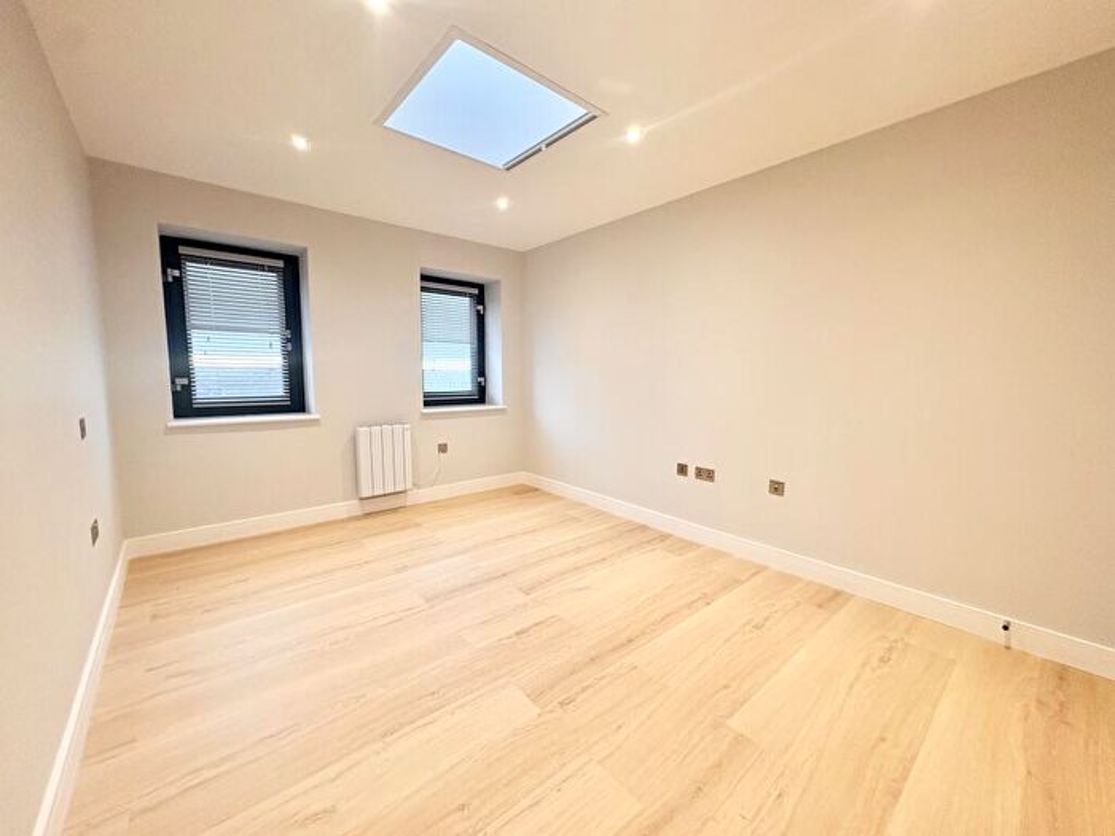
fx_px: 451
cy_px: 418
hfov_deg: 102.1
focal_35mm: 14
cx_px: 558
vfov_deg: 85.7
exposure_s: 1/50
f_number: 2.2
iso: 125
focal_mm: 2.22
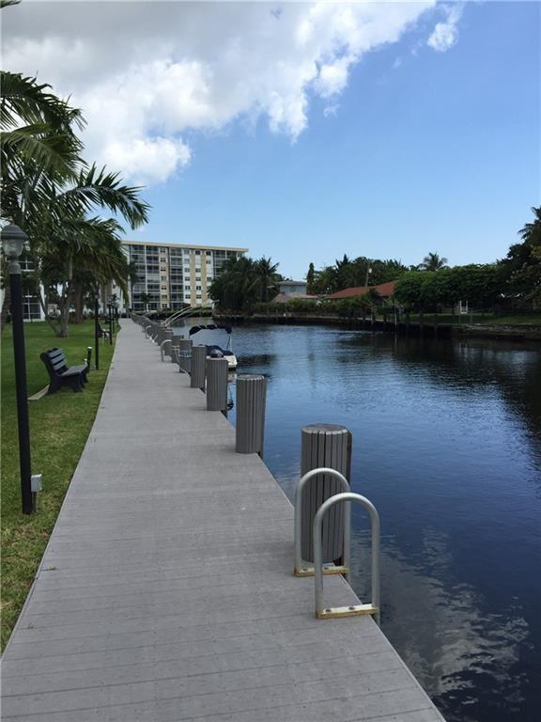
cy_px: 361
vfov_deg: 61.7
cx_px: 270
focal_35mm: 29
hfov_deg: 48.2
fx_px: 604
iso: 32
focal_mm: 4.15
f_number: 2.2
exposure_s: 1/1582
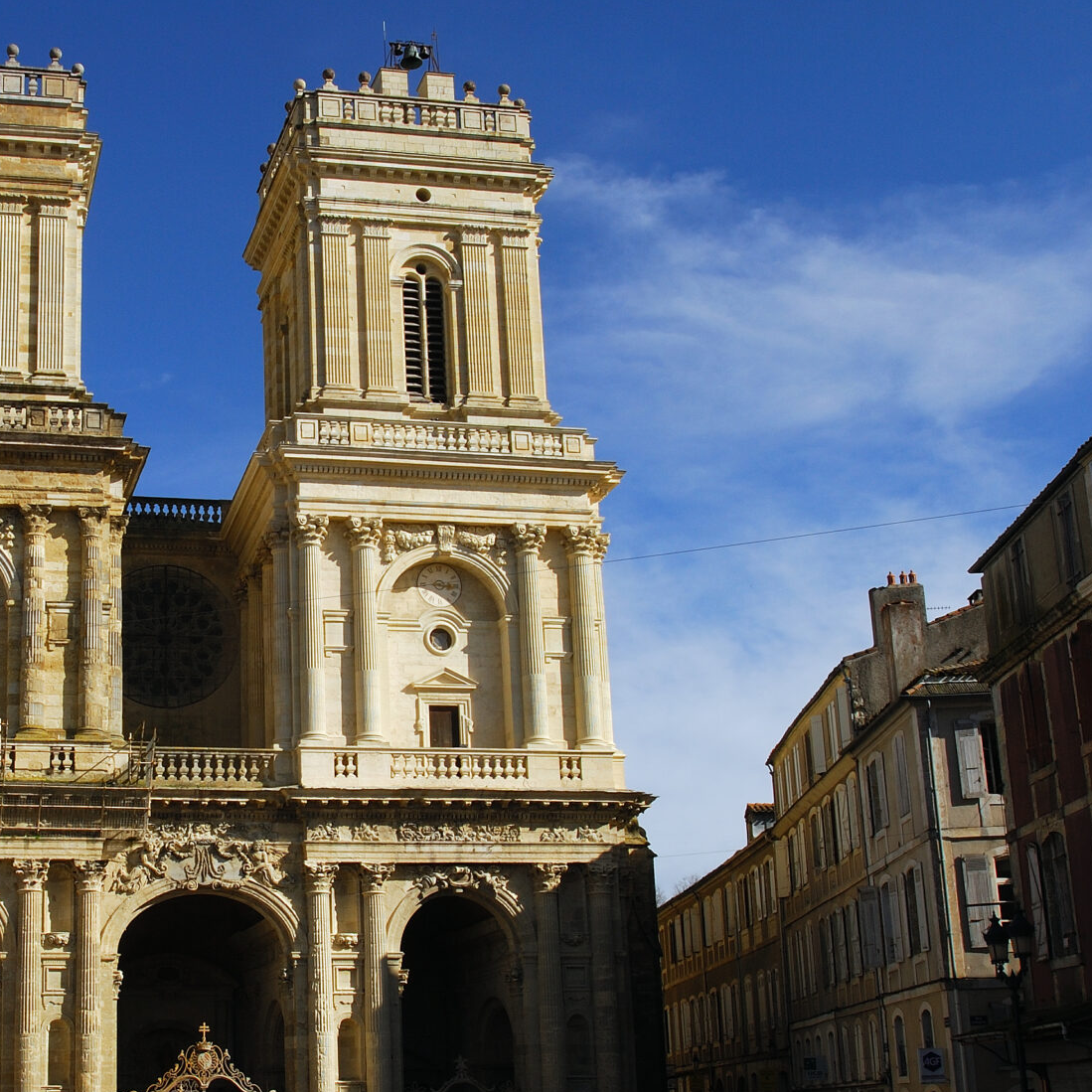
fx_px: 1747
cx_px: 216
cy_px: 633
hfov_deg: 33.7
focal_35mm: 49
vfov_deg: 34.6
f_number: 8
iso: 100
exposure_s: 1/180
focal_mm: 17
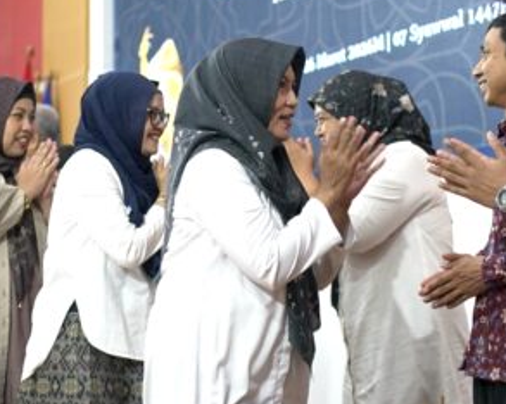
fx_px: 1497
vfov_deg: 15.3
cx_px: 250
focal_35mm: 100
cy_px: 129
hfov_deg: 19.2
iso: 640
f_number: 1.8
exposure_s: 1/100
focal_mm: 35
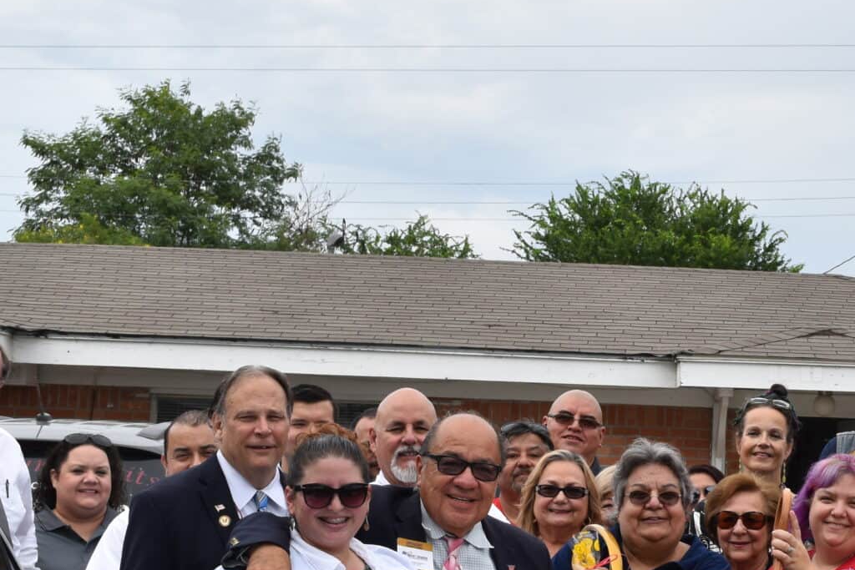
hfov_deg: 21.6
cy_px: 462
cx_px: 908
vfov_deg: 15.1
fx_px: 2138
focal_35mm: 90
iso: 200
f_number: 9
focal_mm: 24
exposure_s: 1/320
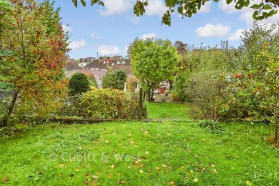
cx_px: 140
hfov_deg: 86.9
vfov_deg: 64.5
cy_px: 93
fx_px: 147
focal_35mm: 19
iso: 200
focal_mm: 13
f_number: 8
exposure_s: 1/25
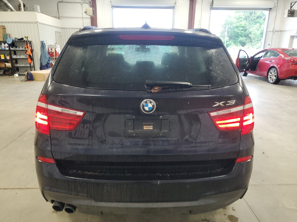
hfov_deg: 67.3
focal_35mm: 26
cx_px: 148
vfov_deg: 53.1
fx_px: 223
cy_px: 111
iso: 81
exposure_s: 1/50
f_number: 1.5
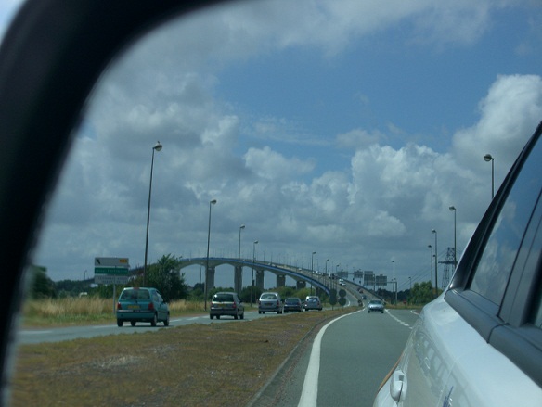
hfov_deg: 17.3
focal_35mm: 114
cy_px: 204
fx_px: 1786
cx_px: 271
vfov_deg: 13.0
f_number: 5.4
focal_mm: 23.7
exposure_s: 1/400
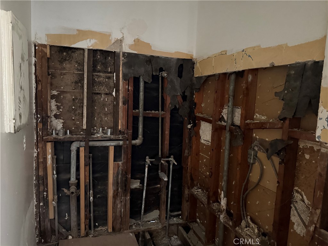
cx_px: 164
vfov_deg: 56.8
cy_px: 123
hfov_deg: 71.6
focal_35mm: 24
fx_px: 227
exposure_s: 1/25
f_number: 1.78
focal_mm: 6.76
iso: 1600
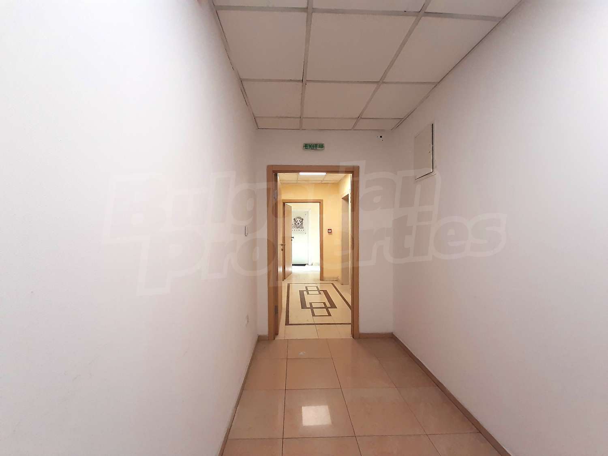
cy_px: 228
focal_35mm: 13
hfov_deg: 106.2
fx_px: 228
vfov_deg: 89.9
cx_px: 304
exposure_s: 1/50
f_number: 2.2
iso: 64
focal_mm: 1.42
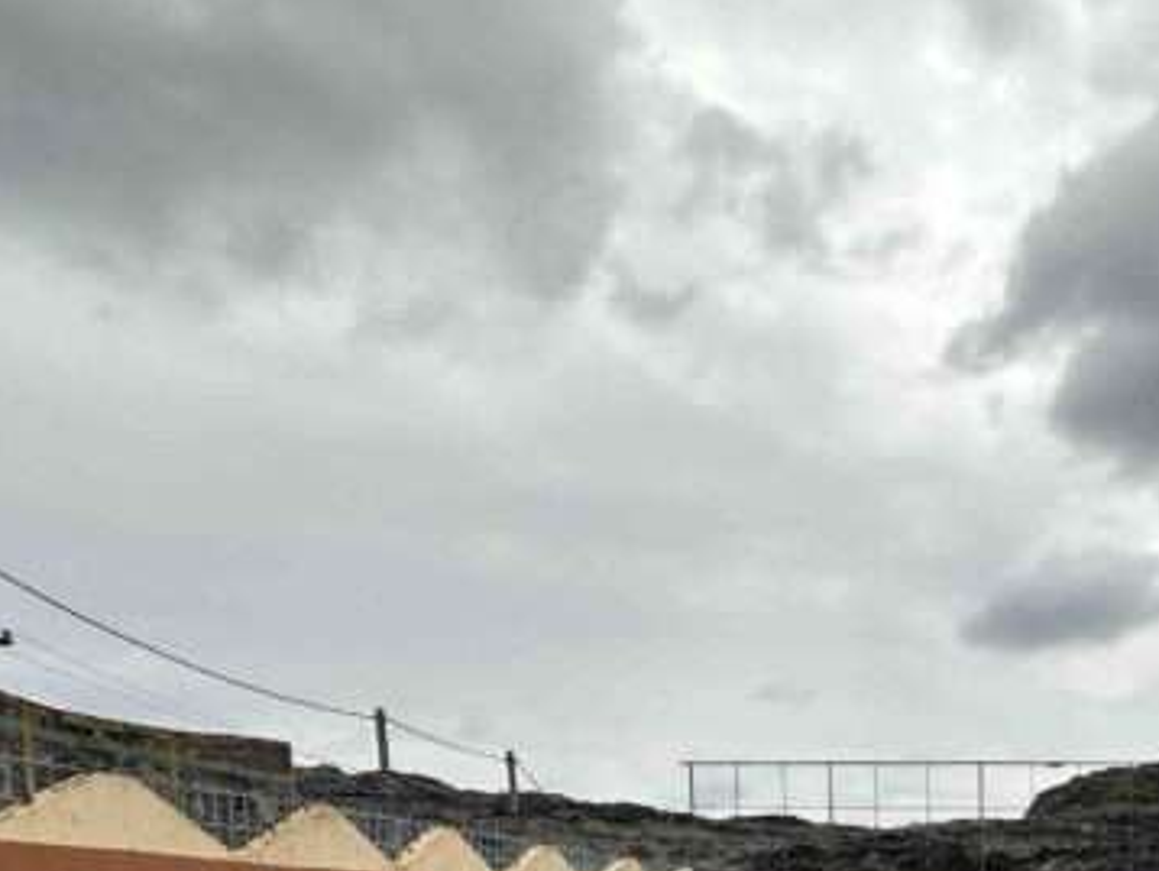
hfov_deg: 40.9
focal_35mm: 40
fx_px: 1340
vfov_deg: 30.0
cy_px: 1078
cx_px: 1159
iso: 50
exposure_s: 1/2681
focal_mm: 2.22
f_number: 2.2
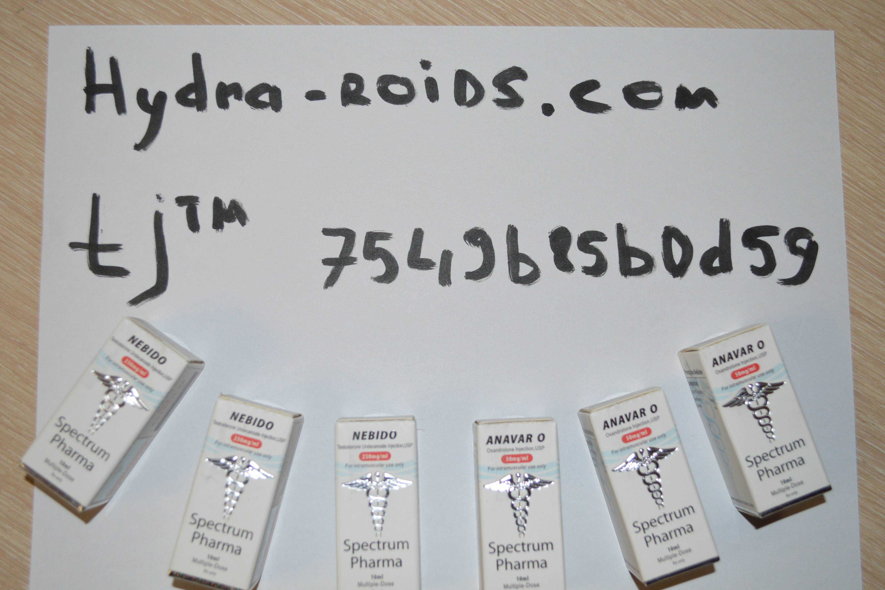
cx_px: 450
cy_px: 292
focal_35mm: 37
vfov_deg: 35.9
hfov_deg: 51.9
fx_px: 910
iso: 800
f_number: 4
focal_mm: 24
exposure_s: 1/60
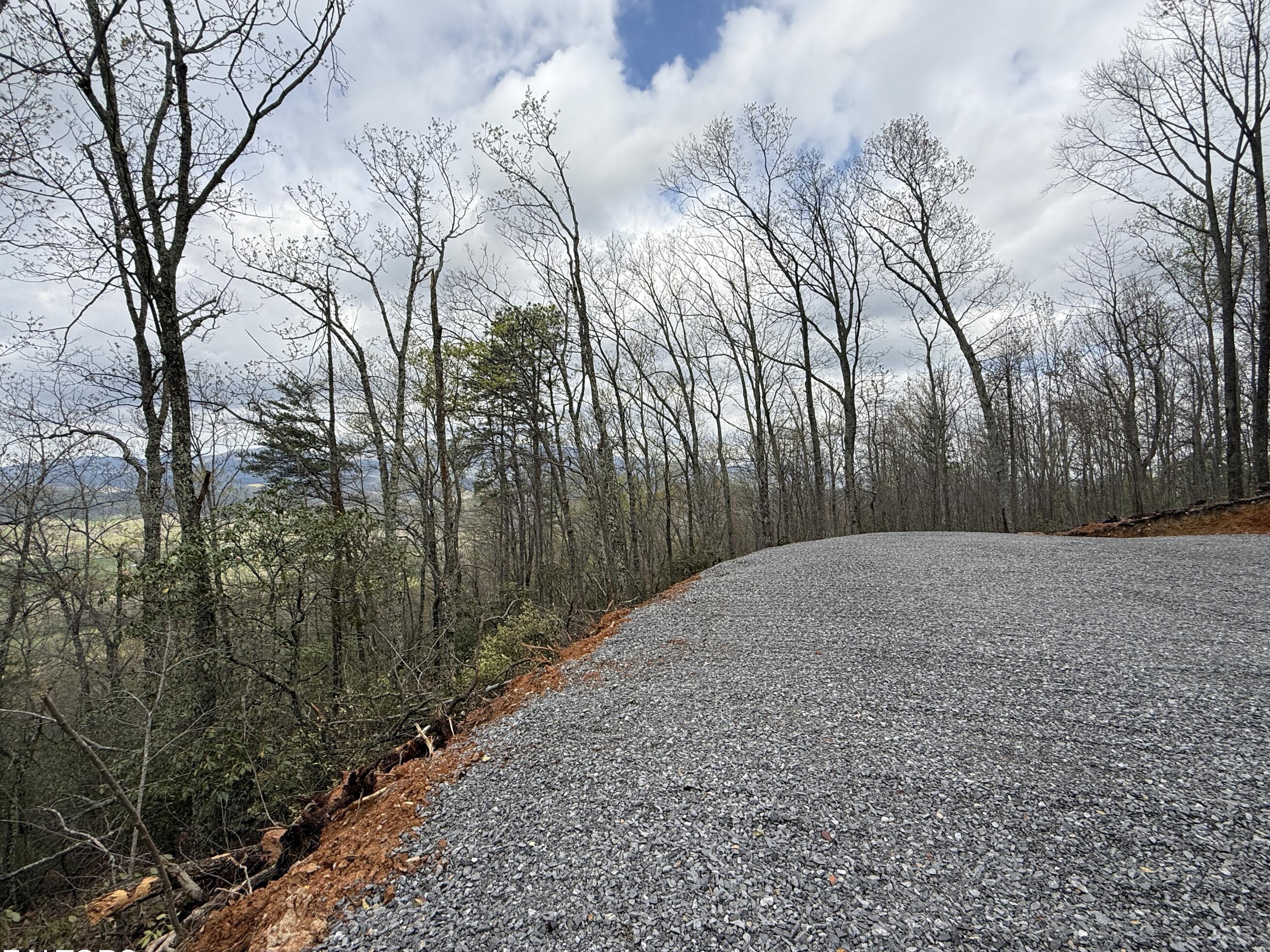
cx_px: 633
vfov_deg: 78.1
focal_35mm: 16
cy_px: 468
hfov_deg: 94.5
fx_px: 587
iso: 50
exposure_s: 1/1399
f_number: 2.2
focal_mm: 2.22
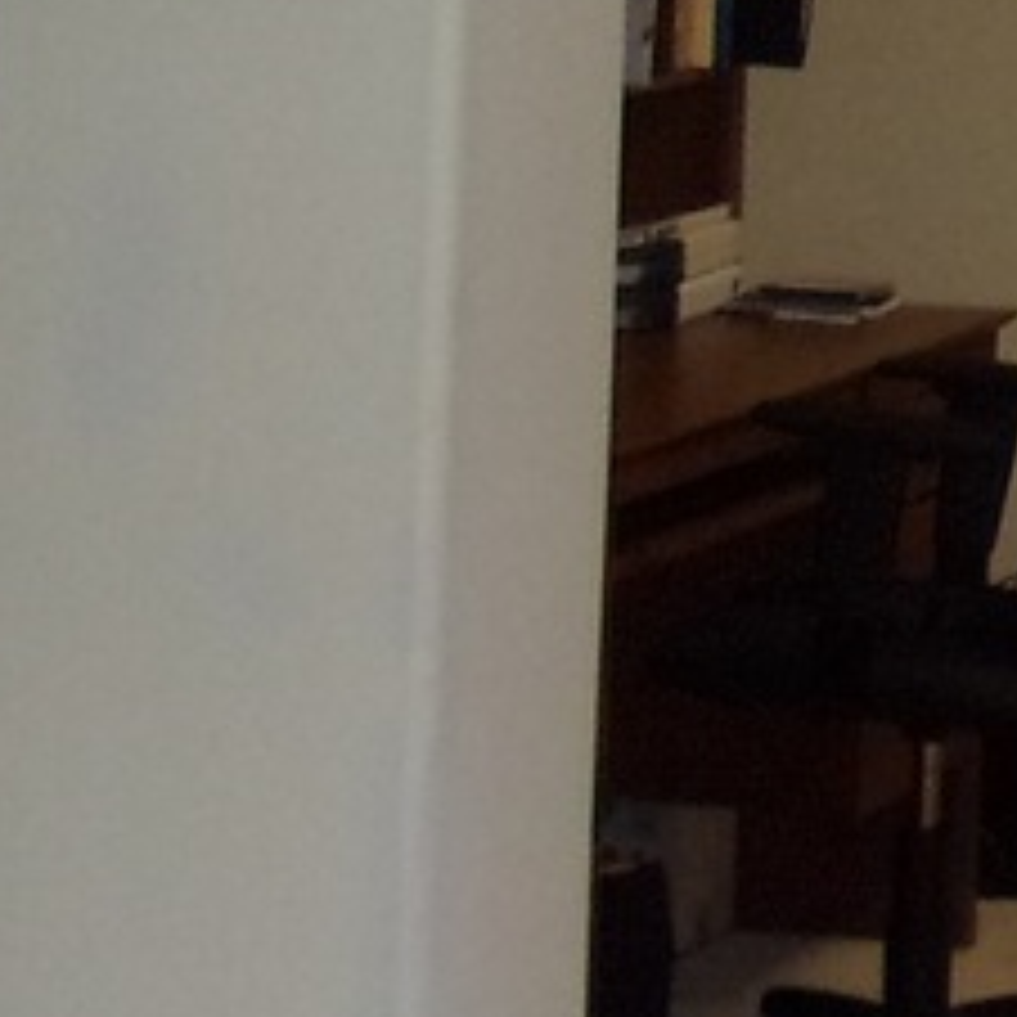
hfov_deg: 10.4
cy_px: -230
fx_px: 5052
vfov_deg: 11.3
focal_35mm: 152
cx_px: 2138
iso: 200
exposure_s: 1/34
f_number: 3
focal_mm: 4.9
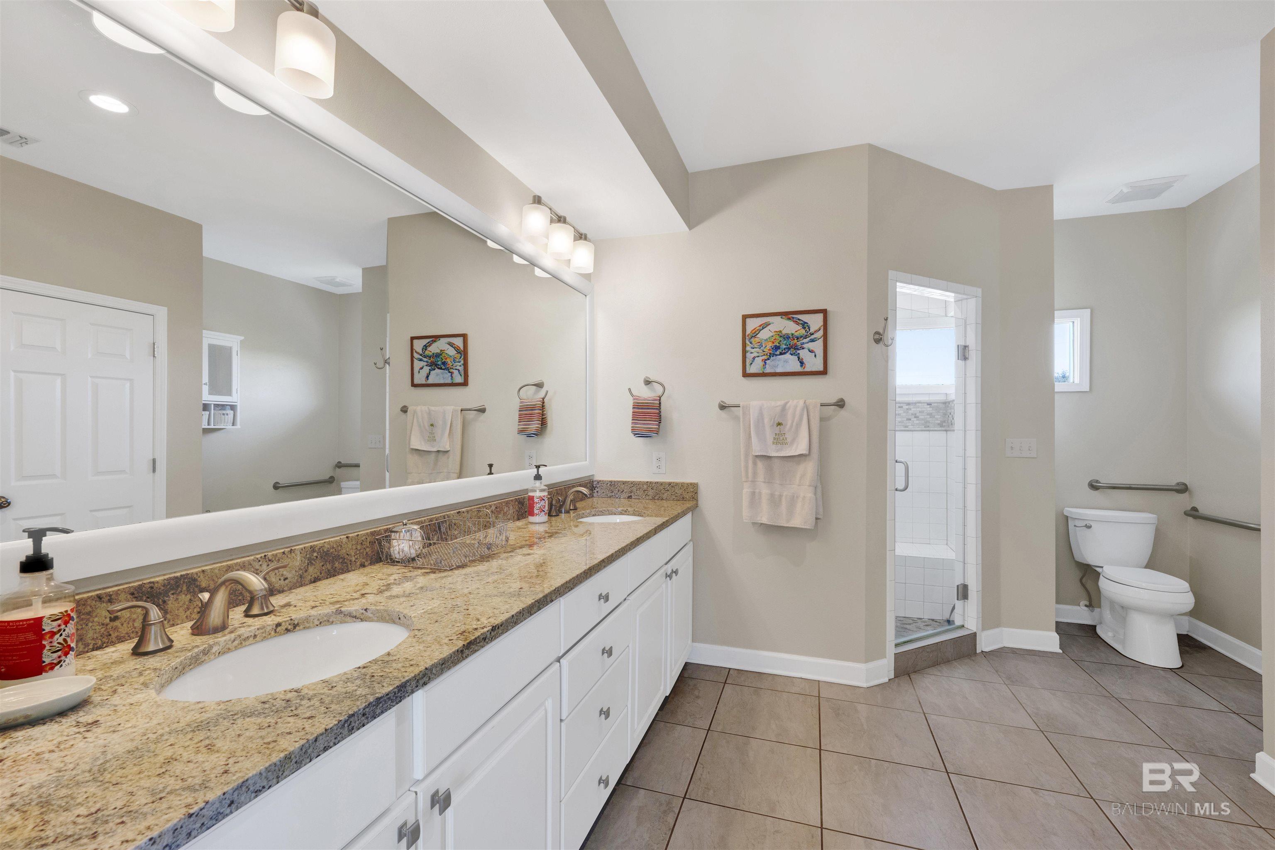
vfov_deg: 77.3
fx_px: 531
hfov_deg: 100.4
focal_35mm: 15
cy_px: 425
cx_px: 638
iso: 400
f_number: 11
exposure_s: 1/20
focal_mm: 15
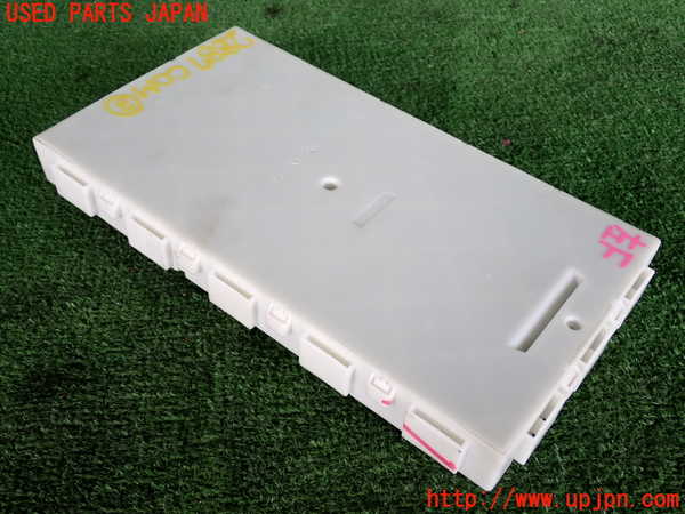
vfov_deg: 37.7
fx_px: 752
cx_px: 342
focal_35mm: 38
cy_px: 257
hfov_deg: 49.0
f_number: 2.7
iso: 160
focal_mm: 6.83
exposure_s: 1/125
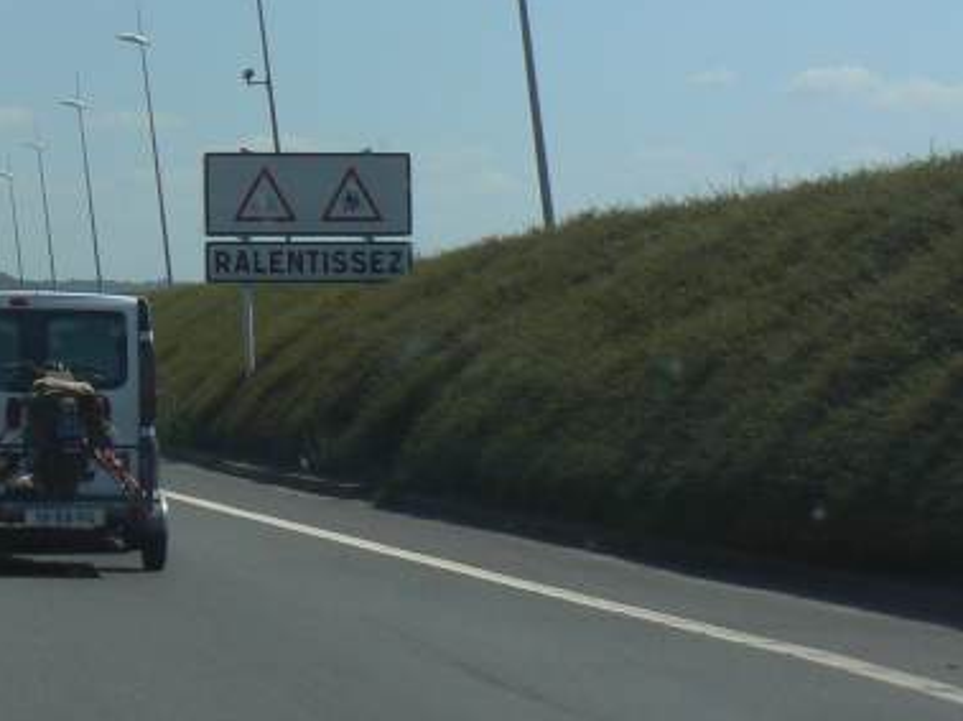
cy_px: -88
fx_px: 3976
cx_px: -166
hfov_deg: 13.5
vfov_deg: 10.2
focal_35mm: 143
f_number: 8
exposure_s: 1/500
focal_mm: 10.1
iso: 80
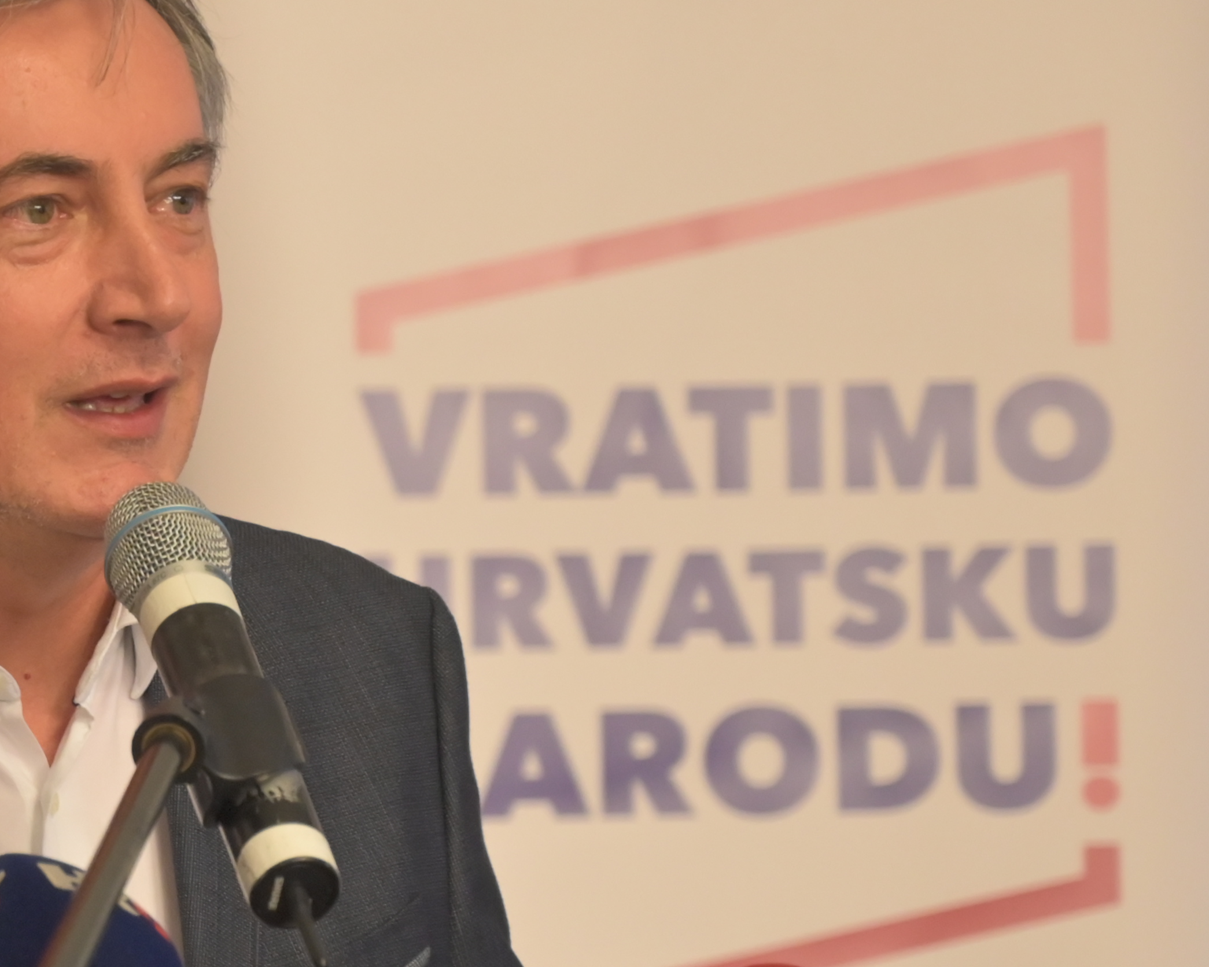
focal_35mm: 190
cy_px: 826
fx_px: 6799
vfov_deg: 8.1
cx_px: -442
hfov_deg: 9.9
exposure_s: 1/160
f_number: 4
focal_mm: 70
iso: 2500
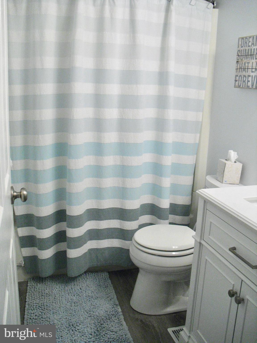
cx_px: 128
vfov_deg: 51.4
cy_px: 172
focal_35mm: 36
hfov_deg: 39.7
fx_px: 356
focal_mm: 6.3
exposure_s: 1/80
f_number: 3.1
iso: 400
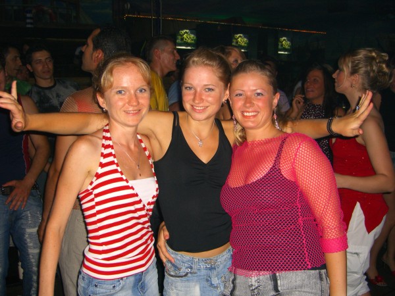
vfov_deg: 37.7
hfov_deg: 49.0
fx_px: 434
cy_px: 148
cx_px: 198
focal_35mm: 38
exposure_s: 1/60
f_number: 2.8
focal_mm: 7.9
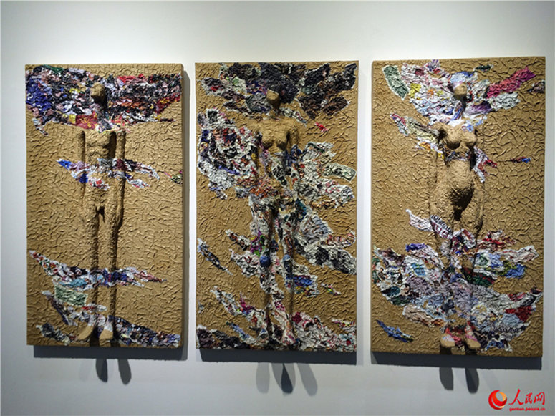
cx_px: 278
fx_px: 465
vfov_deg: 48.2
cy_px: 208
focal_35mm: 29
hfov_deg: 61.7
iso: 40
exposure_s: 1/50
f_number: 2.2
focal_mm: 4.15
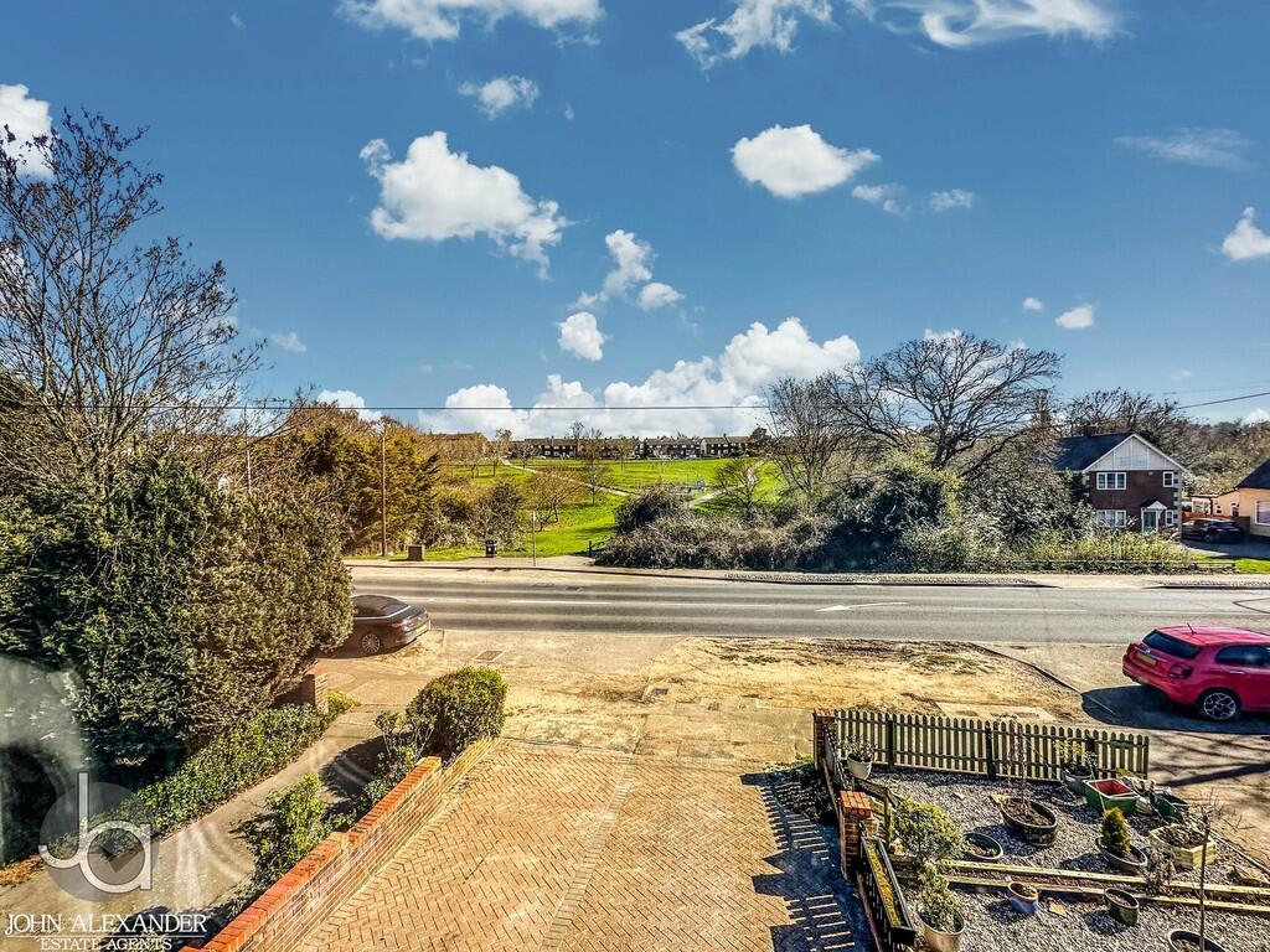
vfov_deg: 85.7
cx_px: 635
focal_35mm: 14
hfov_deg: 102.1
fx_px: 514
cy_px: 476
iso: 50
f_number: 2.2
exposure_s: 1/1150
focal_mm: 2.22
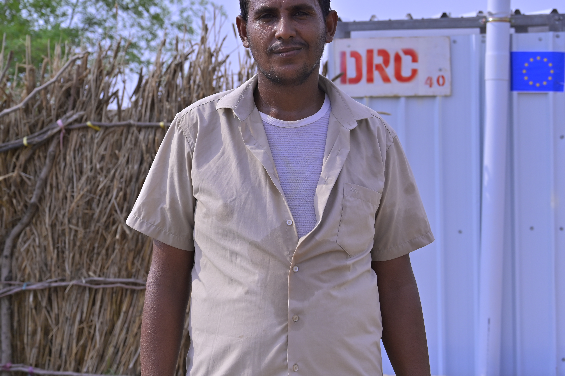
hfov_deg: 36.3
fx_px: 863
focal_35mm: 55
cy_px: 160
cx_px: 287
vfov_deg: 24.6
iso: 200
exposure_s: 1/2000
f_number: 5
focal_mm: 44
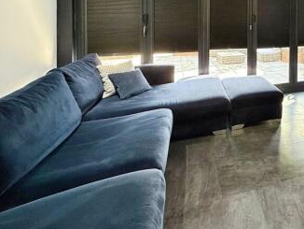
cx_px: 271
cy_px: 33
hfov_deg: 59.5
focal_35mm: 25
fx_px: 220
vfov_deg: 50.2
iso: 400
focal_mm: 2.22
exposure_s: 1/50
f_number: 2.2
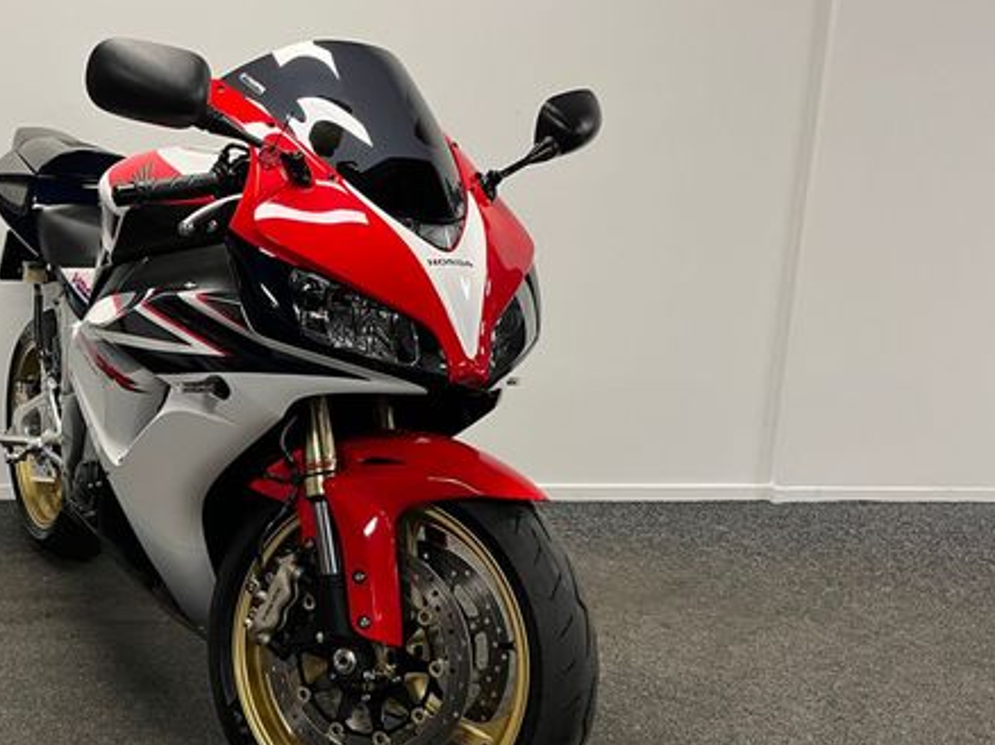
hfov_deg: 48.0
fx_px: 1092
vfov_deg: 37.5
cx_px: 316
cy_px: 463
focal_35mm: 38
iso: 100
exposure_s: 1/50
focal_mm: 5.1
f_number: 1.6
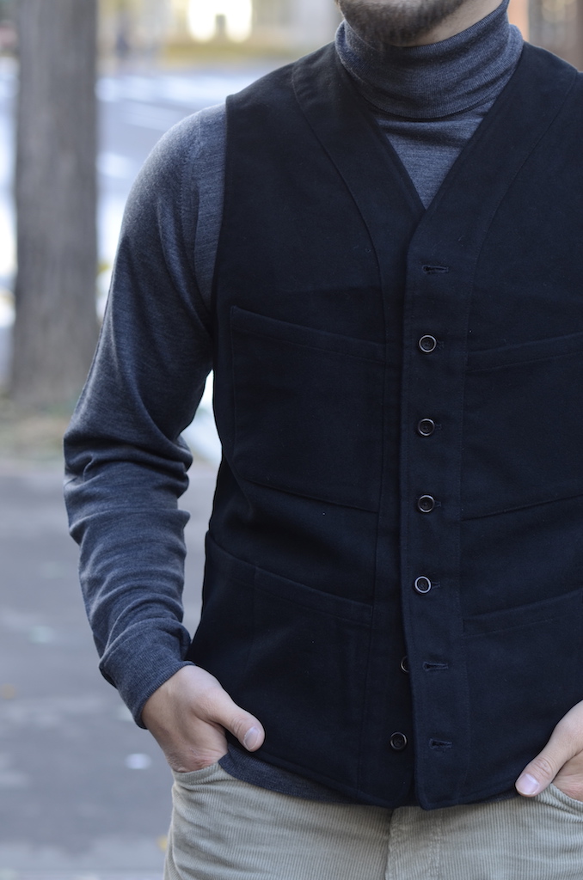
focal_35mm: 128
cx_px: 292
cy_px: 440
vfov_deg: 16.1
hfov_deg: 10.7
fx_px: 3112
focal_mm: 85
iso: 320
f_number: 2
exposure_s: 1/80
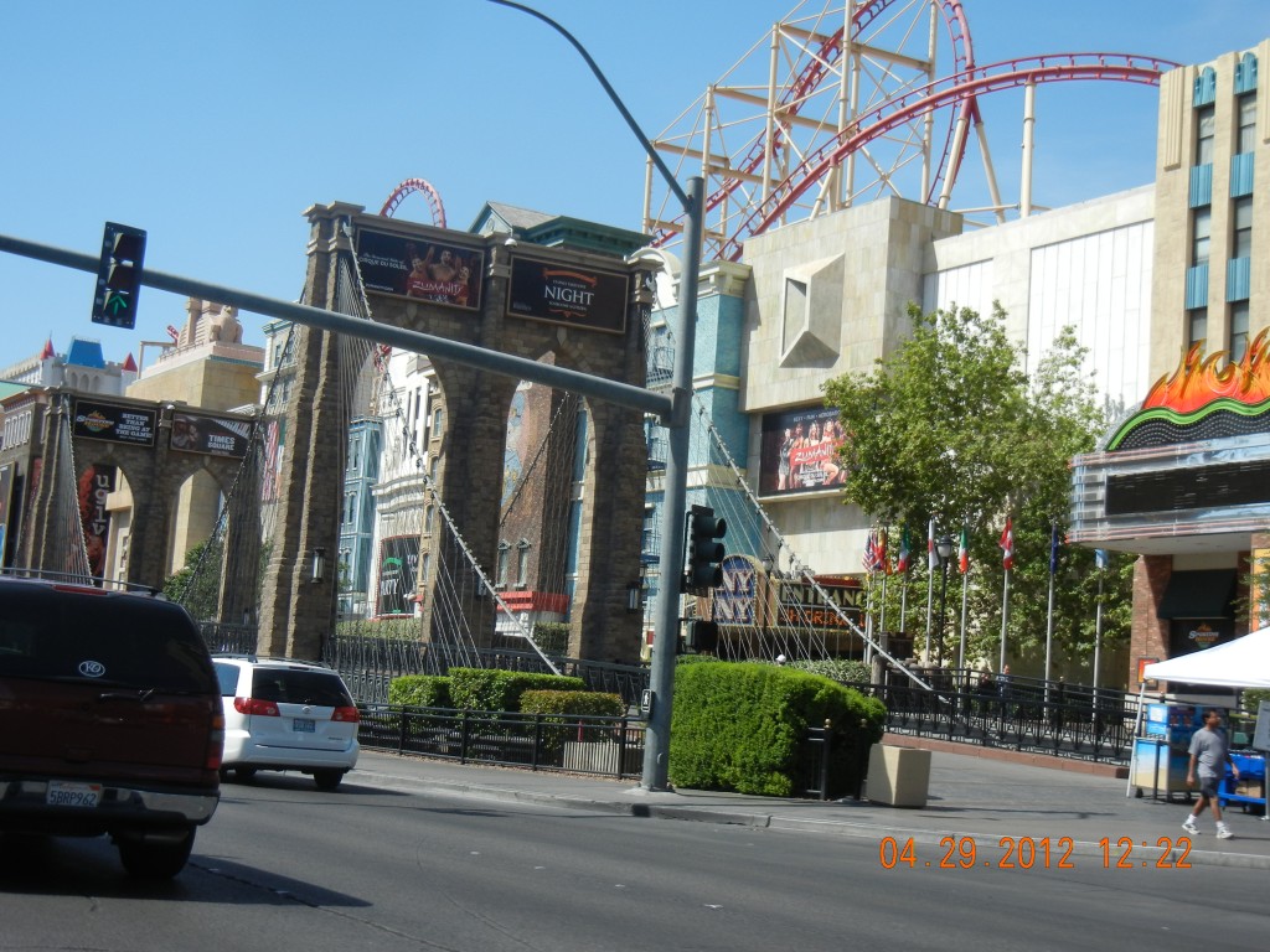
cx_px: 635
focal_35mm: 52
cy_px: 476
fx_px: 1908
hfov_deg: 36.8
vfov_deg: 28.0
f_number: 7.8
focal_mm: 9.3
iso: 160
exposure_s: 1/272
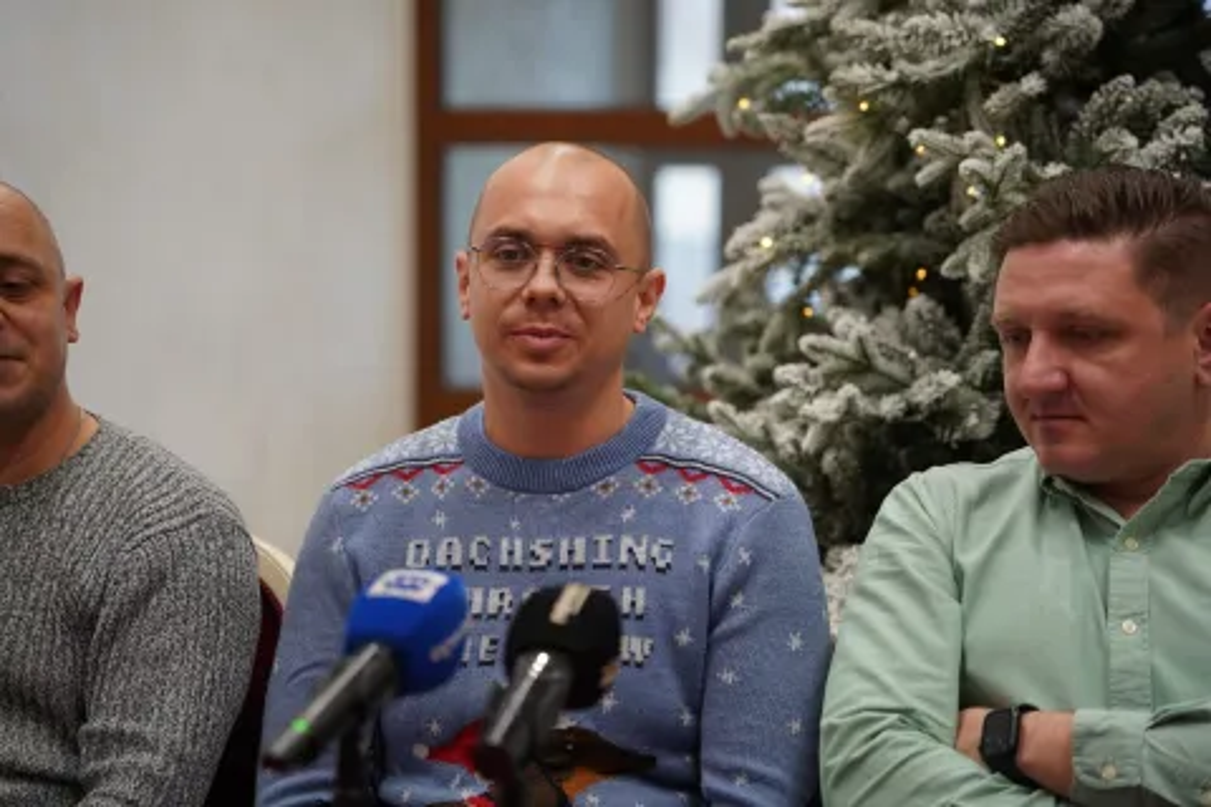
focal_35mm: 105
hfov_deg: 19.5
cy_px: 404
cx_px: 606
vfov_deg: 13.0
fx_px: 3532
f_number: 2.8
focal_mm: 105
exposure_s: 1/160
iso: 250
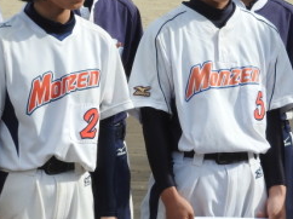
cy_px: 91
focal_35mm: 372
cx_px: 153
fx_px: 3146
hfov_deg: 5.3
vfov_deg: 4.0
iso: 100
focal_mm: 26.9
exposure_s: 1/400
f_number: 5.2
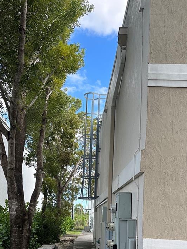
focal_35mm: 41
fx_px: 295
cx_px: 67
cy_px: 192
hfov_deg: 34.9
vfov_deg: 44.0
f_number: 1.78
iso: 80
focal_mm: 6.86
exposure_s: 1/910
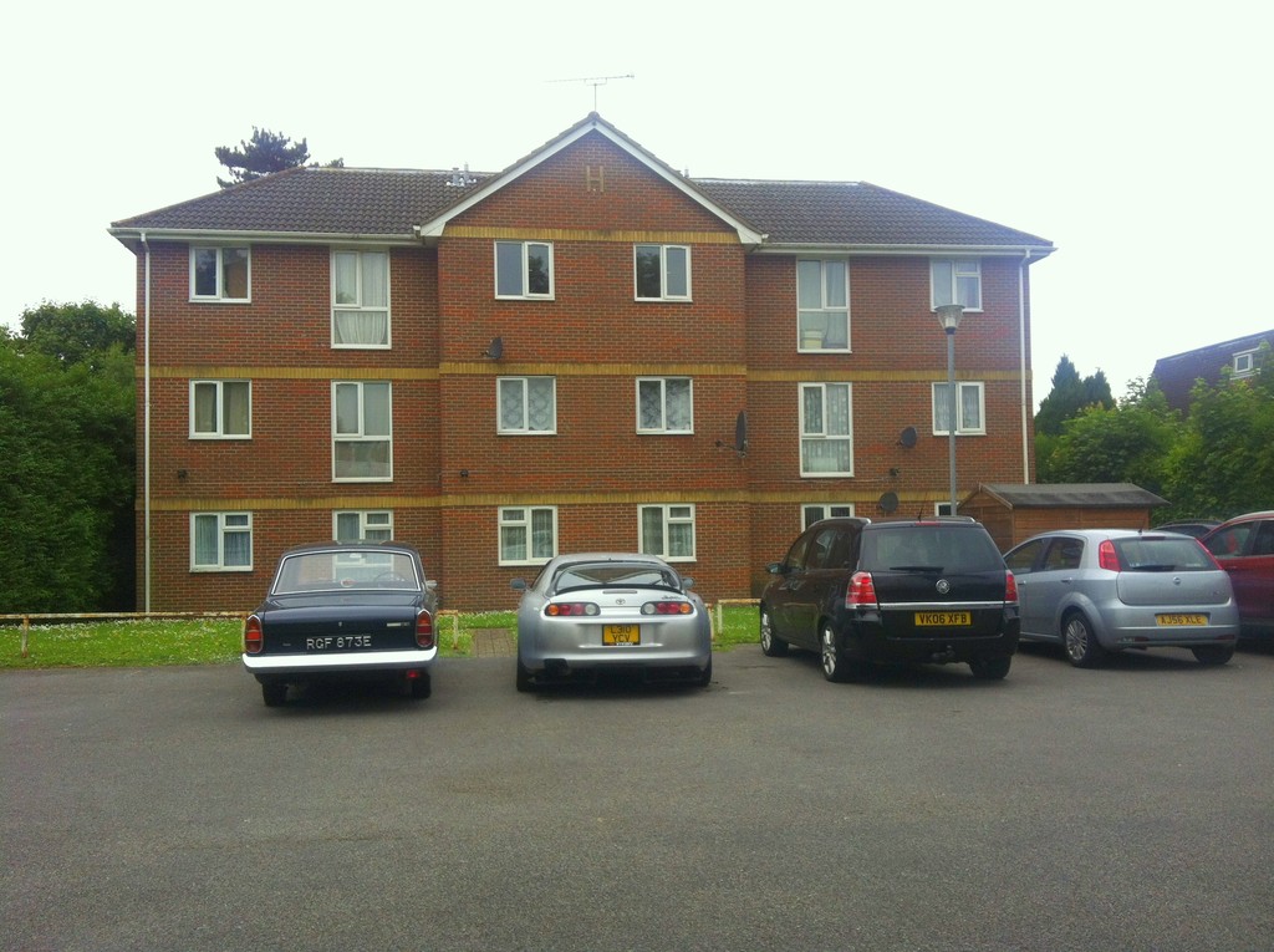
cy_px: 476
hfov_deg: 52.7
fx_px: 1286
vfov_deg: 40.6
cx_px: 637
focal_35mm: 35
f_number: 2.8
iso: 80
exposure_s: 1/603
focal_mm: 3.85
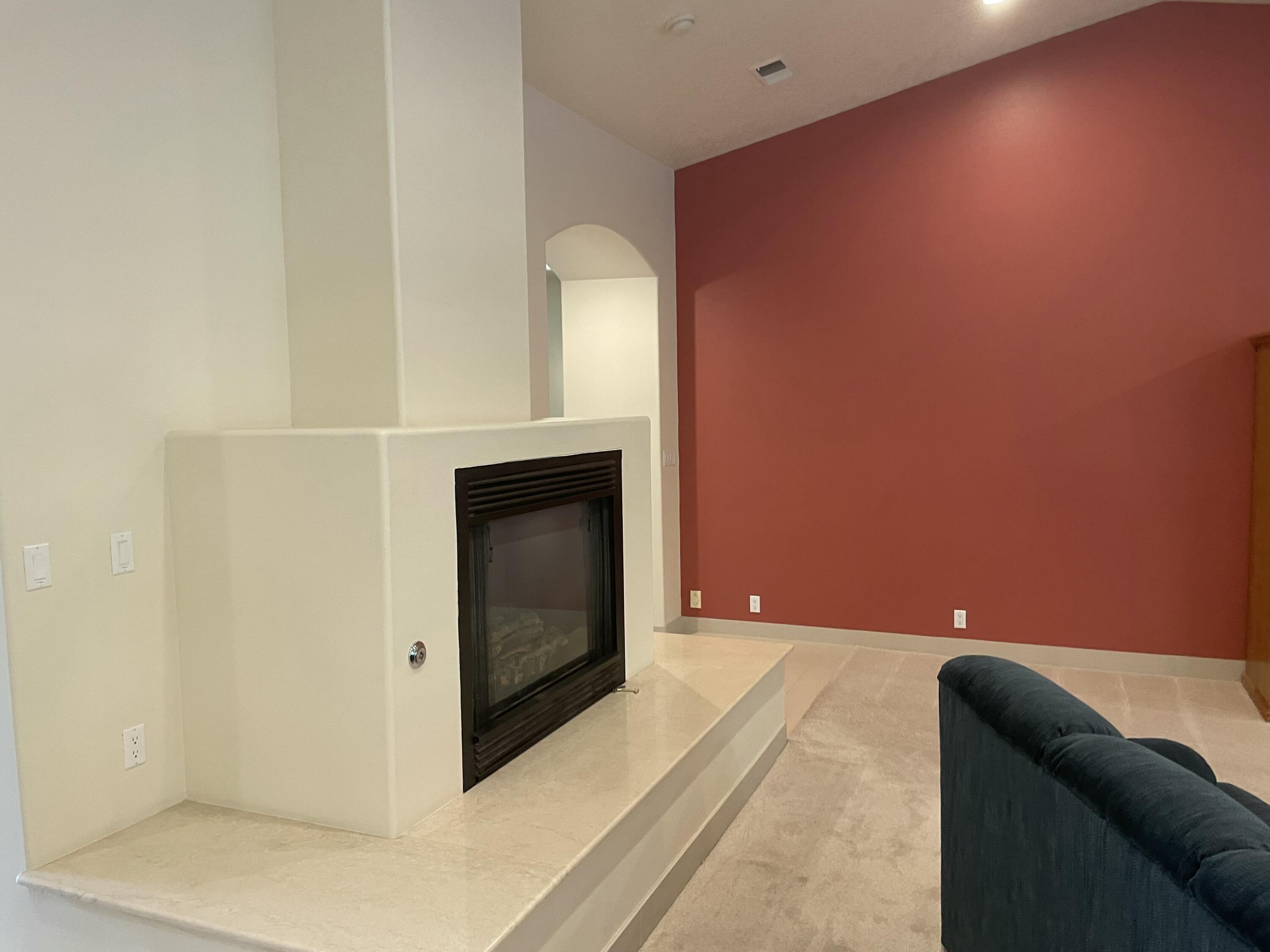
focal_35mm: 26
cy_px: 476
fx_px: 954
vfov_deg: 53.1
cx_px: 635
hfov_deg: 67.3
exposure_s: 1/60
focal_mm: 4.2
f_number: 1.6
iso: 200
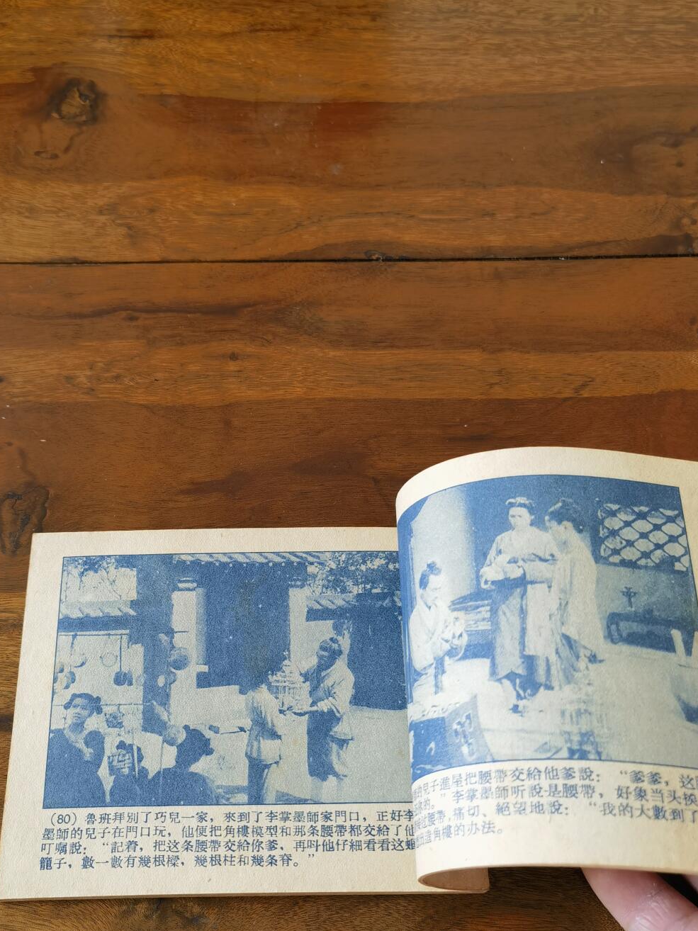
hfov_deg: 38.5
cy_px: 524
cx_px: 280
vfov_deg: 50.0
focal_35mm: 37
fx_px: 995
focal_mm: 6.67
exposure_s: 1/120
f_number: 1.9
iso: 100
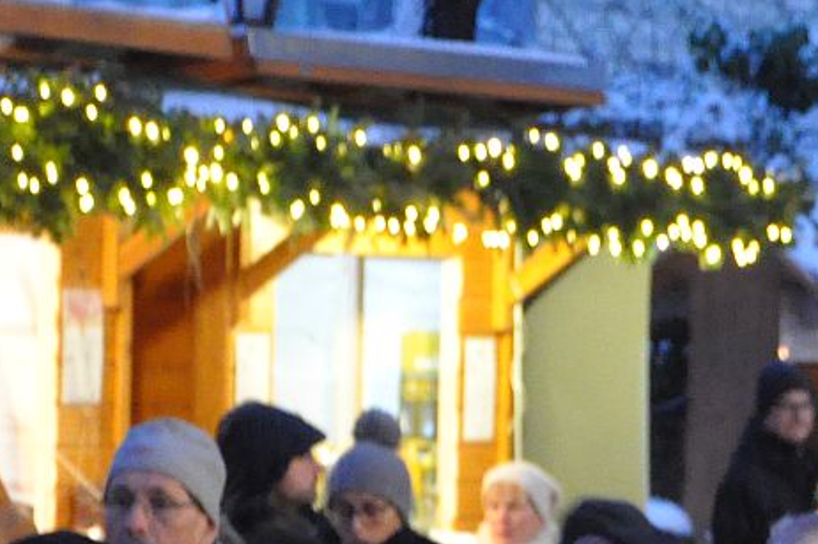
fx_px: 7695
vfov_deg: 4.0
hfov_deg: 6.0
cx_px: 1156
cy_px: 1056
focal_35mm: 339
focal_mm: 58
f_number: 5
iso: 3200
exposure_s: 1/13
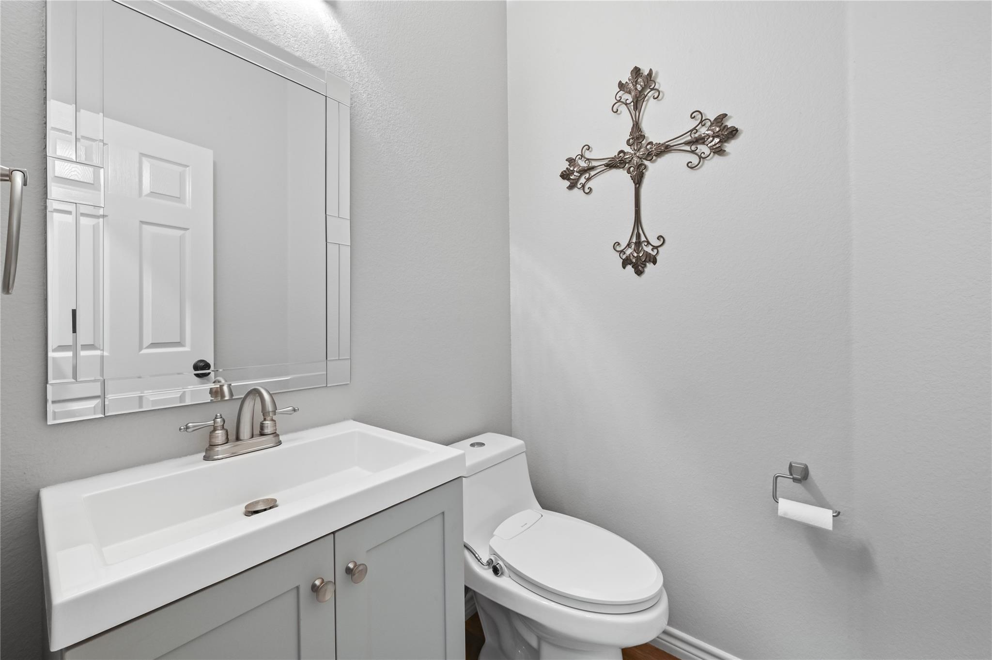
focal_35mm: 14
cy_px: 330
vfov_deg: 81.1
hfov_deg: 104.3
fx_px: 385
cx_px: 496
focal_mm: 14
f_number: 14
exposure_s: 1.6
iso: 200
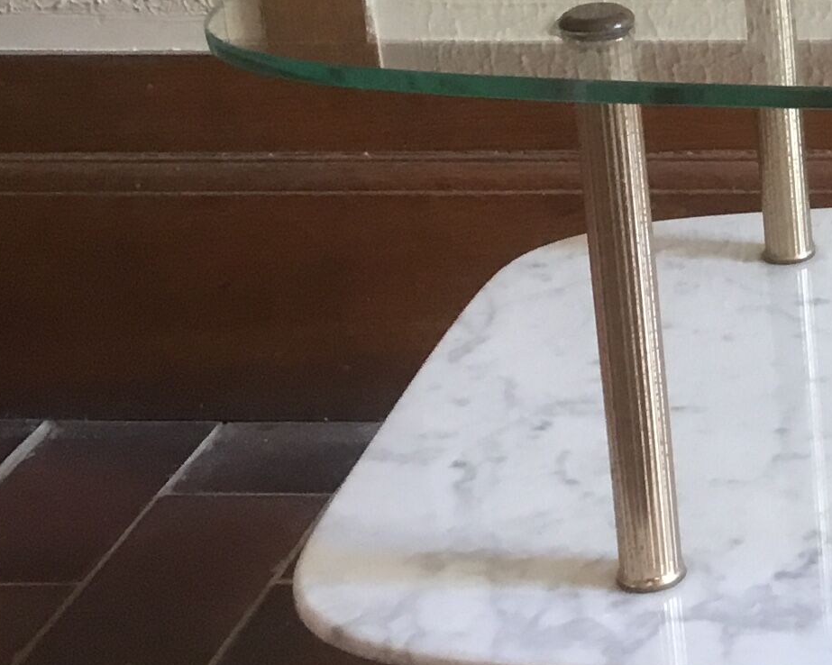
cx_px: 1285
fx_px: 2634
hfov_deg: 16.2
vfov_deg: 14.3
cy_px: 150
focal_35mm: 107
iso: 80
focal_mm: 3.3
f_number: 2.4
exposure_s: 1/33
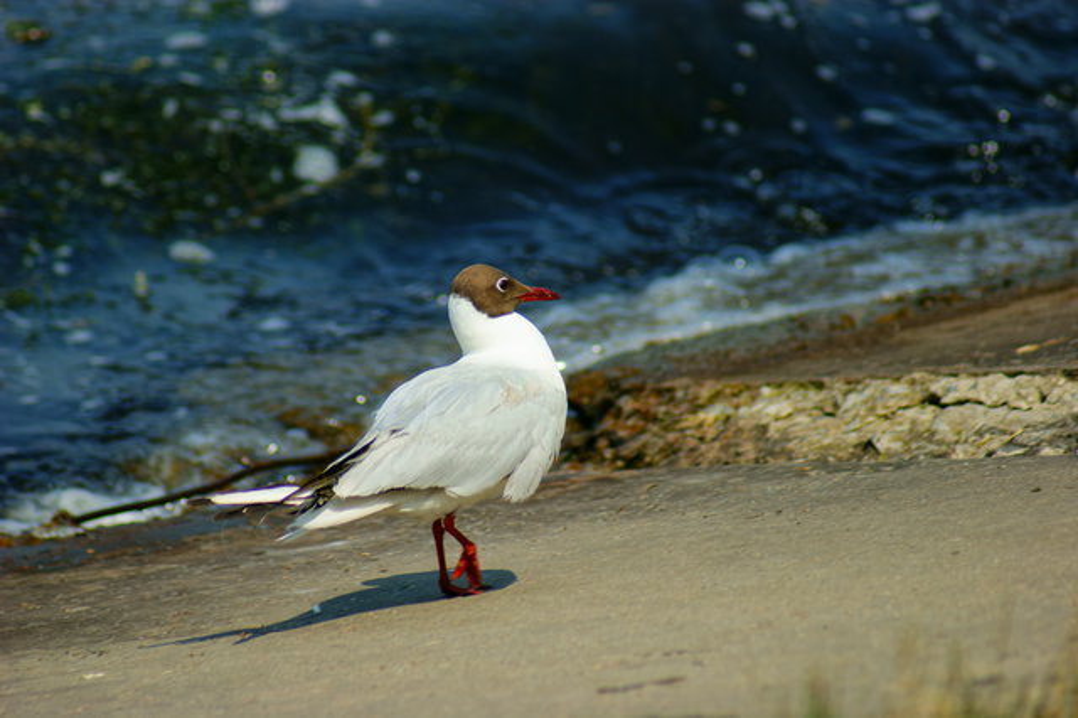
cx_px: 539
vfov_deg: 3.1
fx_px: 13467
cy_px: 359
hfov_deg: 4.6
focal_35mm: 450
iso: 100
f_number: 5.6
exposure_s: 1/500
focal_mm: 300
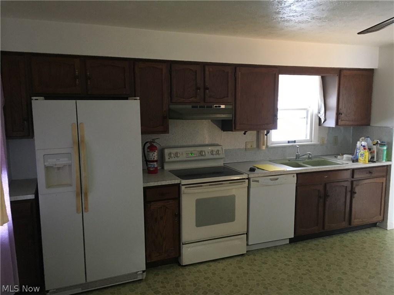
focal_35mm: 29
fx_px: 330
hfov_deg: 61.7
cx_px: 197
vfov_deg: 48.2
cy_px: 148
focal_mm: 4.15
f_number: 2.2
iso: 200
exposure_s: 1/30
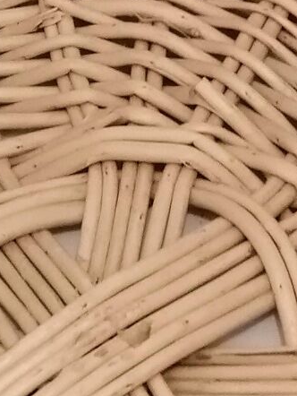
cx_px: 167
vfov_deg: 10.1
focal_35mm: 192
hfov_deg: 7.7
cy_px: -105
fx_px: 2194
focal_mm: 3.96
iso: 320
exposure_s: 1/33.3
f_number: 1.8
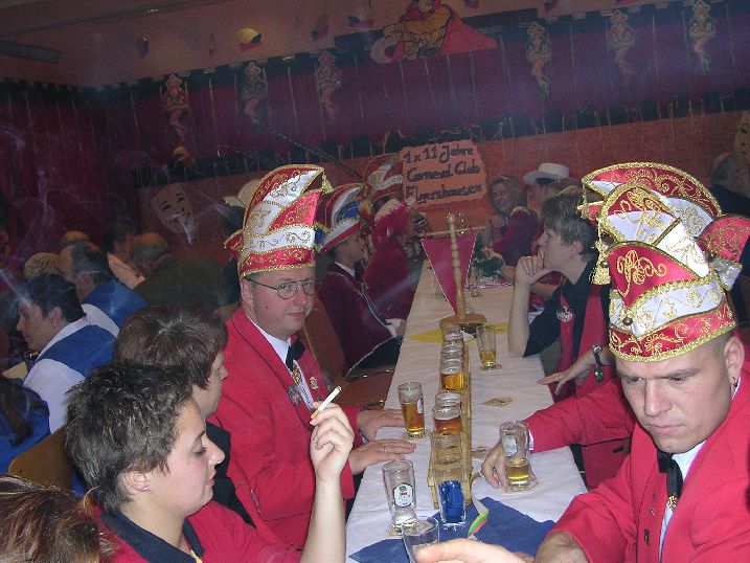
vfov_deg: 37.7
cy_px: 282
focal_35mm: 38
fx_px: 823
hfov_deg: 49.0
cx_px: 375
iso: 169
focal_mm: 5.8
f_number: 2.8
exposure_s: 1/60.1
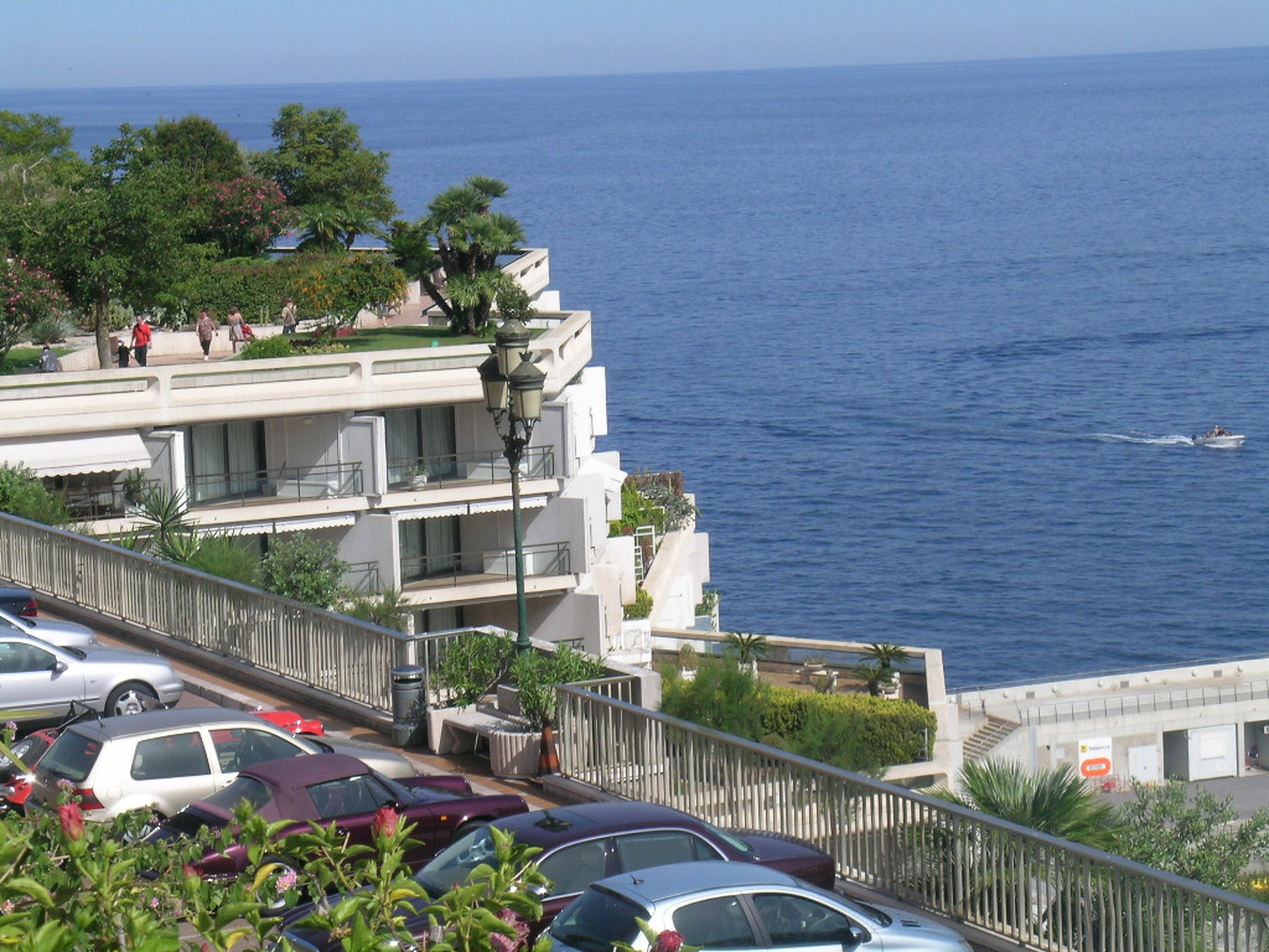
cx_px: 634
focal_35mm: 95
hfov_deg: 20.7
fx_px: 3483
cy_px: 476
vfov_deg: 15.6
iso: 50
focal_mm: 19.8
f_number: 7.8
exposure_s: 1/219
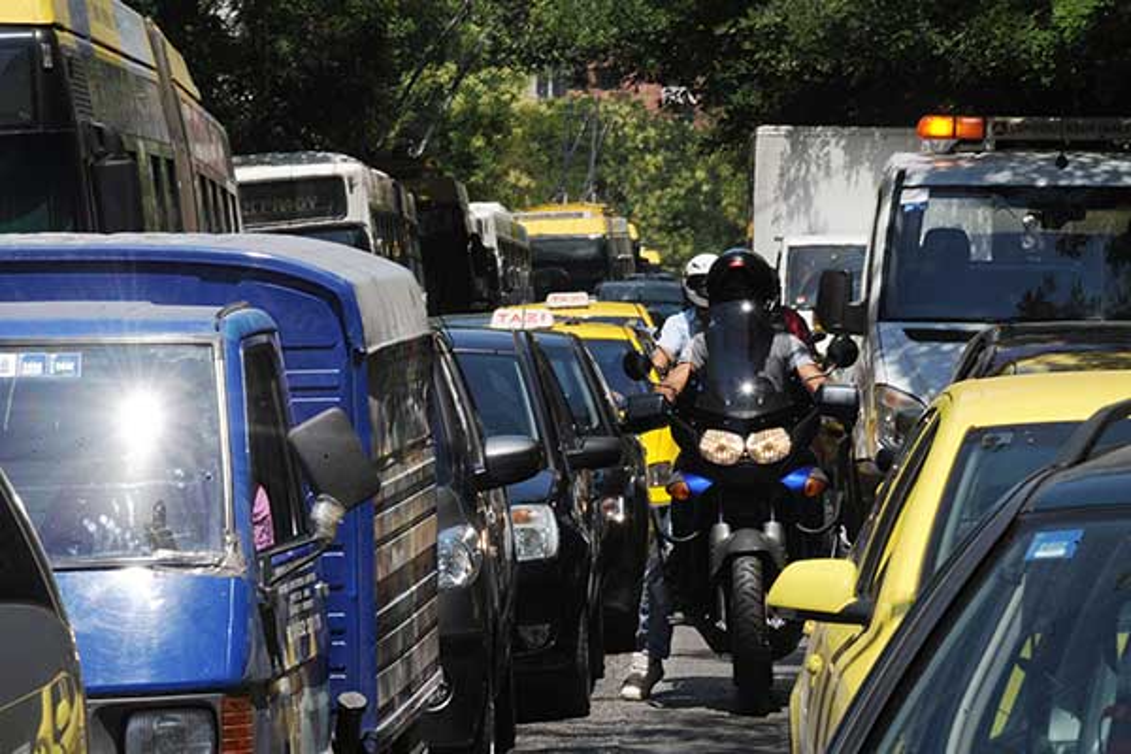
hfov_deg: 8.2
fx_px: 7854
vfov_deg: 5.5
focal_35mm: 250
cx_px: 566
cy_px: 377
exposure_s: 1/160
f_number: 32
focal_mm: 250
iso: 640
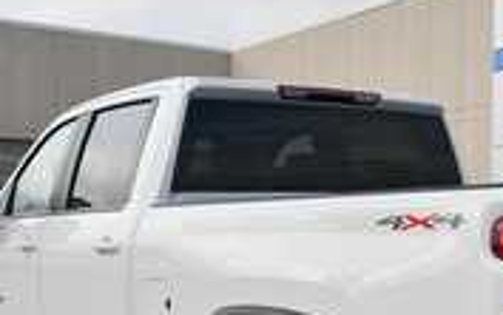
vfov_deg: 18.3
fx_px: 947
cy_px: 342
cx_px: 432
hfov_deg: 28.8
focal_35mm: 69
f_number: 9
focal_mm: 20
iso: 100
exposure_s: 1/320
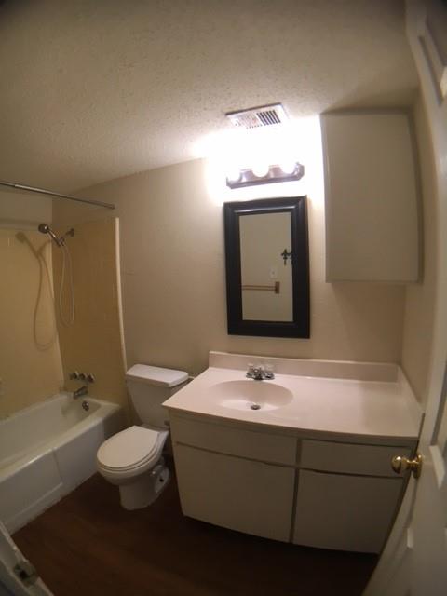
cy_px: 298
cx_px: 224
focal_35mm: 29
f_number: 2.2
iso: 32
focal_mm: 4.15
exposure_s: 1/30
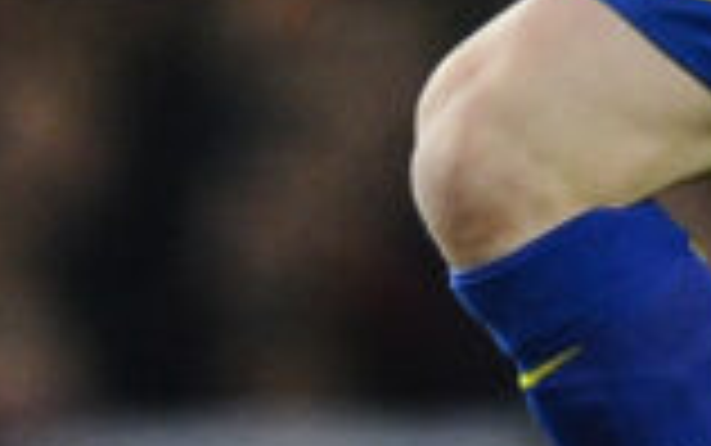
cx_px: 1066
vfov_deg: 0.5
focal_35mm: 2648
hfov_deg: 0.8
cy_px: -333
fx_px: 51347
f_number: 2.8
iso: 1600
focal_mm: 400
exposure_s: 1/1250
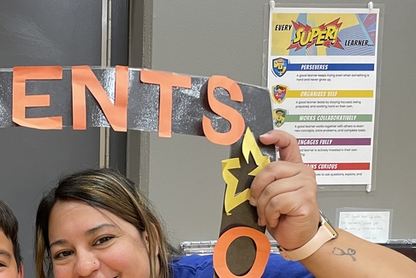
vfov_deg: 22.8
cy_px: 283
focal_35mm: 57
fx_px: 659
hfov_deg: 33.3
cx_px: 45
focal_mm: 4.2
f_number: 1.6
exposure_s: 1/60
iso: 160
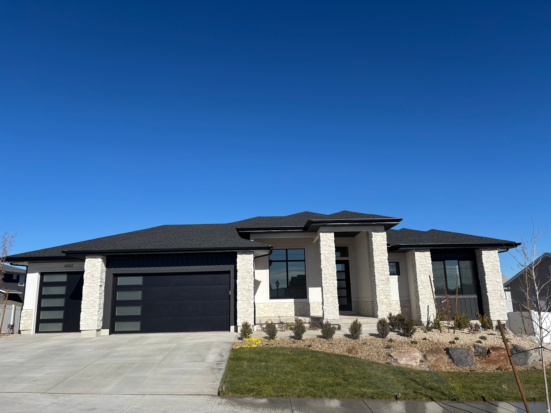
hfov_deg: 67.3
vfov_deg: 53.1
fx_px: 414
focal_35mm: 26
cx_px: 276
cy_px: 206
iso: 50
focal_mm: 5.96
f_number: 1.6
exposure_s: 1/4630
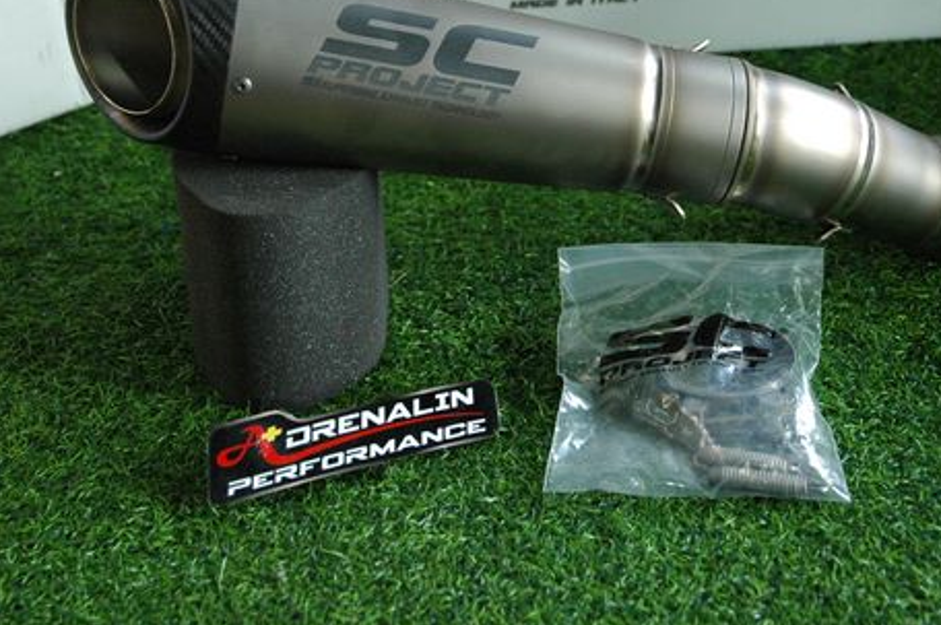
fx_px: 2089
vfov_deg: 17.0
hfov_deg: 25.4
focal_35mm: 80
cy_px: 193
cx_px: 524
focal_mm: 38
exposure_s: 1/80
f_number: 4
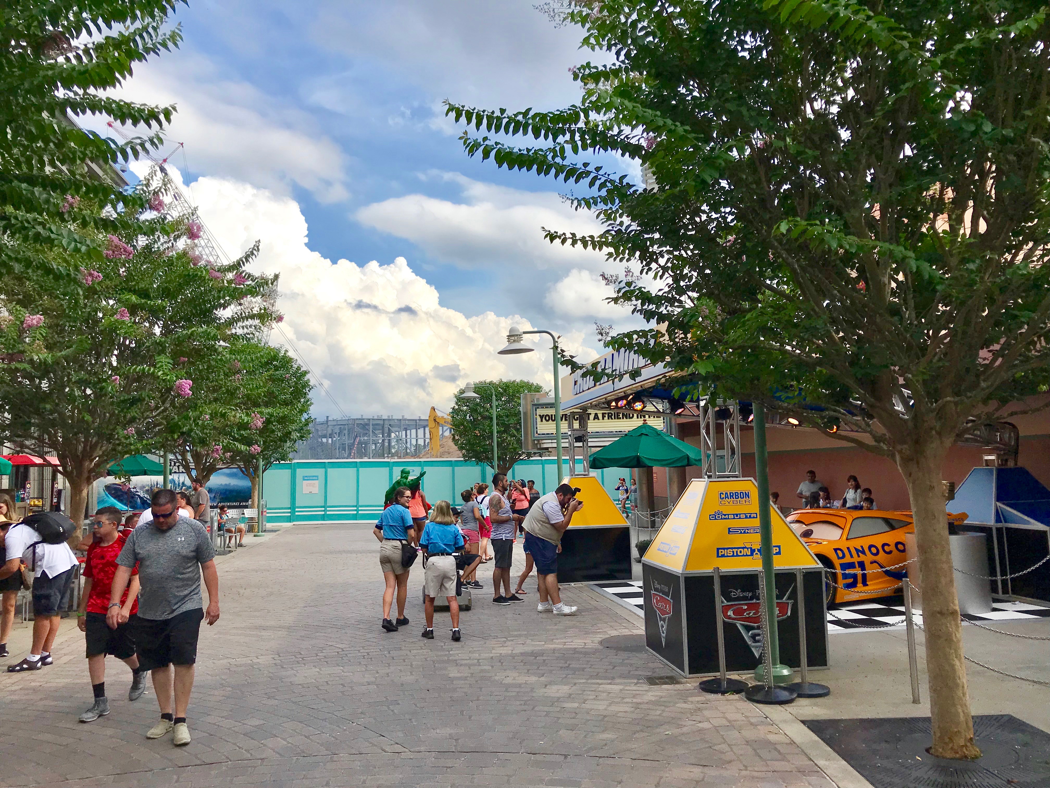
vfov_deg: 49.7
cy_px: 394
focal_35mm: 28
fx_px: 849
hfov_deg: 63.4
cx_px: 525
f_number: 1.8
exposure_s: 1/1842
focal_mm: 3.99
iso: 20
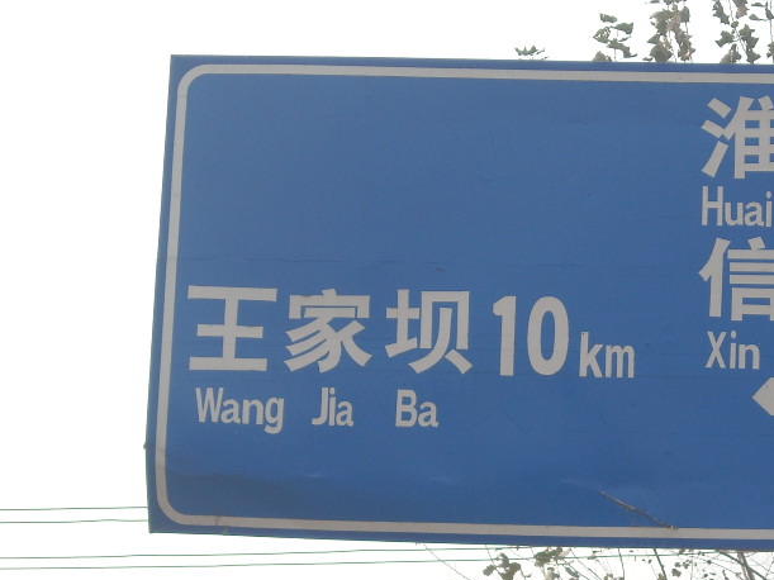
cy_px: 374
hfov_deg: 11.2
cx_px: 618
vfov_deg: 8.4
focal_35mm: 176
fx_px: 3935
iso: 64
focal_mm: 17.1
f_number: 4.7
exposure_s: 1/323
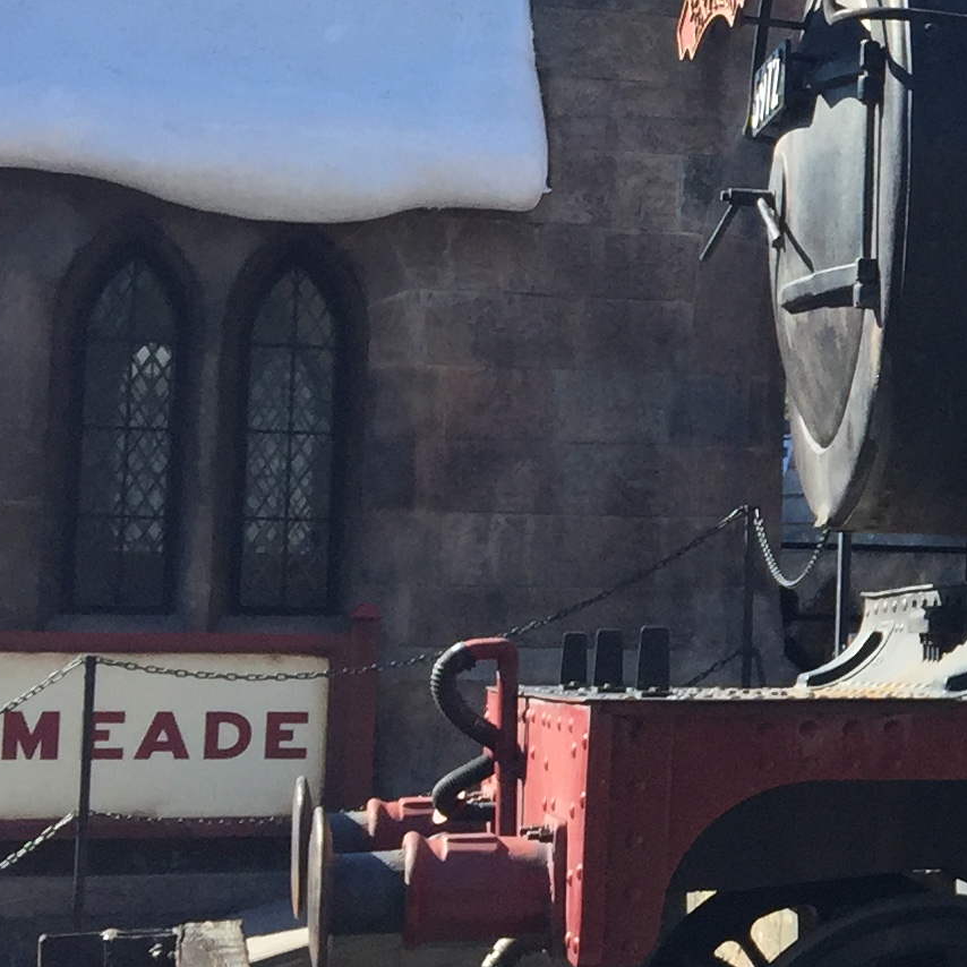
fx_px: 3097
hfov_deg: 15.7
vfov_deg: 17.7
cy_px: 416
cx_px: 1631
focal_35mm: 98
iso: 32
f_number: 2.2
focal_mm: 4.15
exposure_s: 1/942
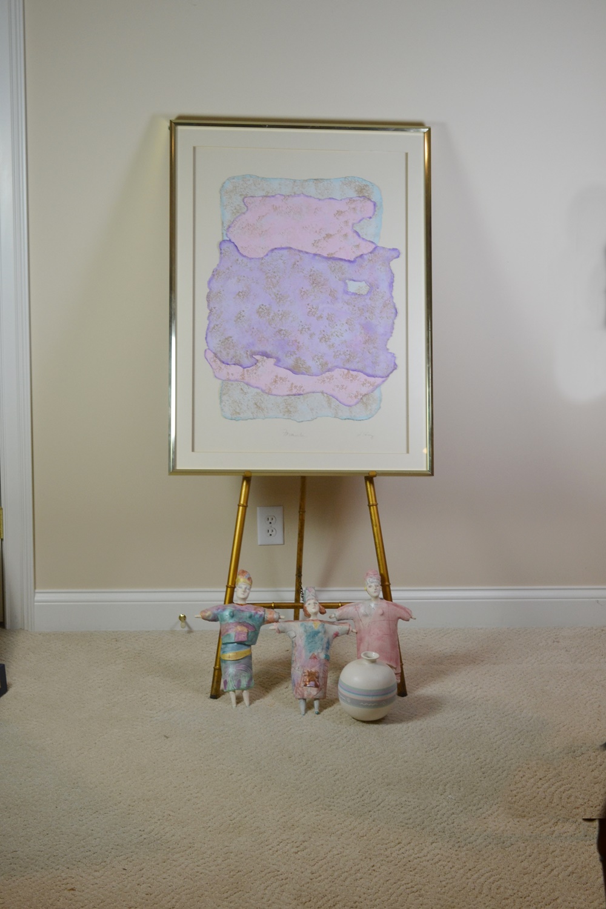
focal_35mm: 60
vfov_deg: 33.4
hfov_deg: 22.6
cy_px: 454
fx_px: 1515
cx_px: 303
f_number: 5.6
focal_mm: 40
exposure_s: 1/60
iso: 400
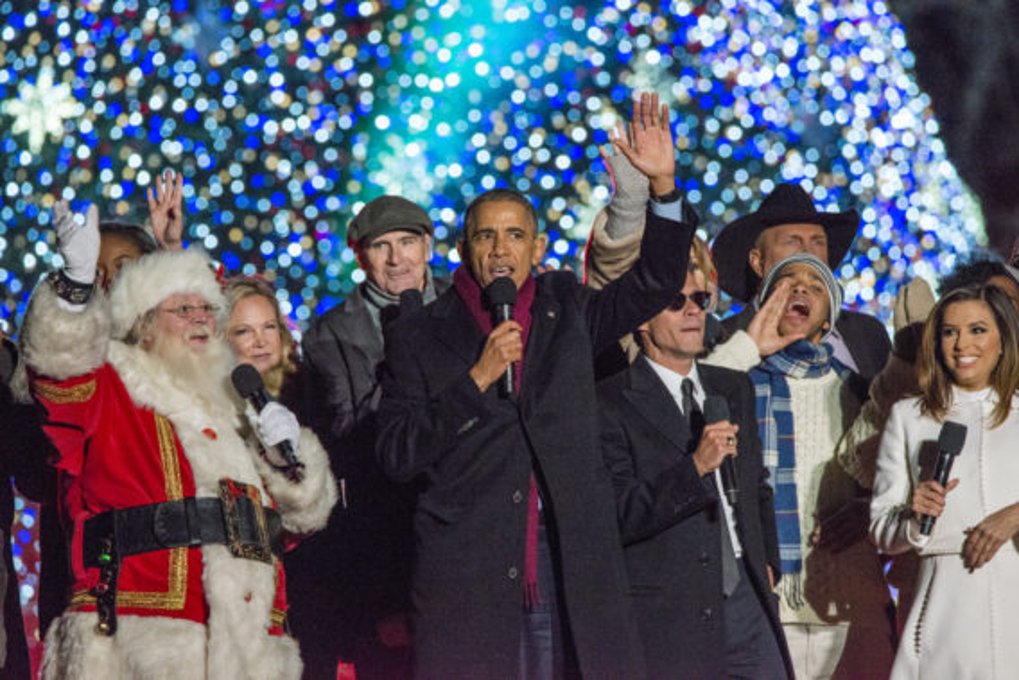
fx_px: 14156
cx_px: 510
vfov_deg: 2.8
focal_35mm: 500
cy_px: 340
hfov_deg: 4.1
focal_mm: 500
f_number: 9
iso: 6400
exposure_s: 1/320
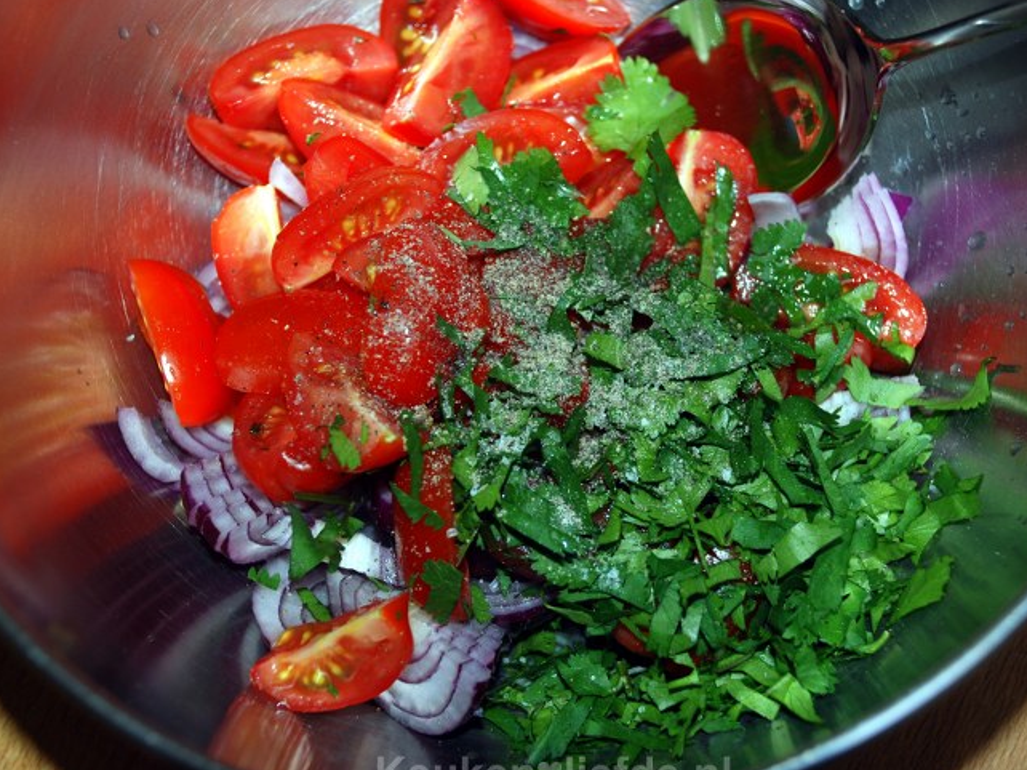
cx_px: 553
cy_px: 370
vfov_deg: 20.4
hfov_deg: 27.0
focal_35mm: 72
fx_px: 2135
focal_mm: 40
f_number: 4.5
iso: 200
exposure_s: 1/60
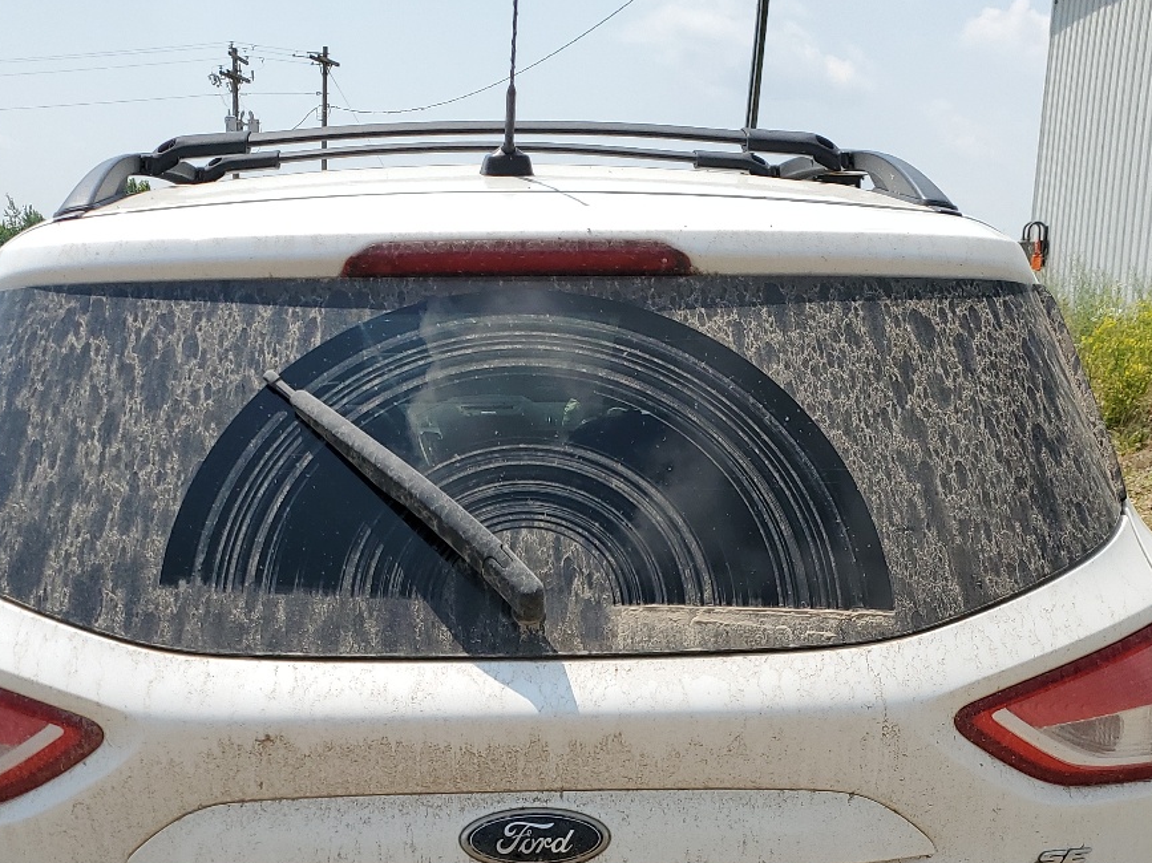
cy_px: 785
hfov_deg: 39.6
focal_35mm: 48
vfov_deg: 29.0
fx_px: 1597
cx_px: 490
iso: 50
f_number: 1.5
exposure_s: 1/5000
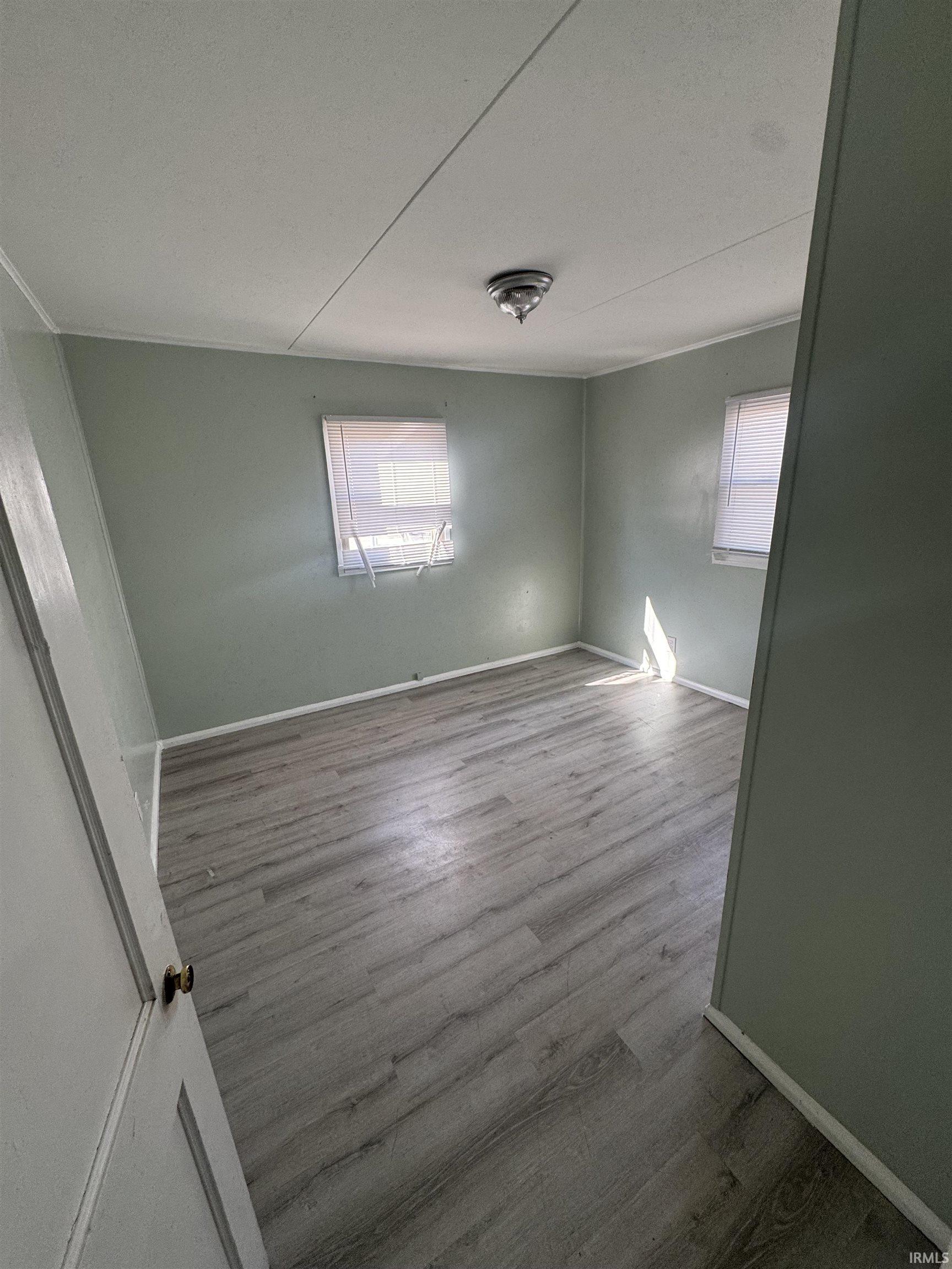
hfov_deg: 85.7
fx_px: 513
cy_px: 634
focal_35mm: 14
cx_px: 476
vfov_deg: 102.1
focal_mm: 2.22
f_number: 2.2
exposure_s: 1/99
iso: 125
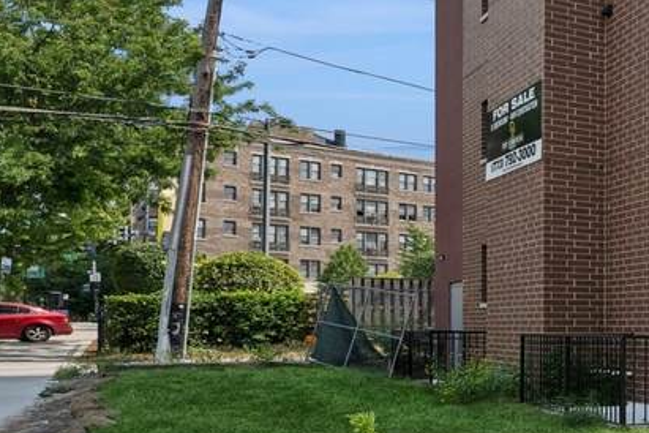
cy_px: -213
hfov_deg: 29.1
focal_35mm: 53
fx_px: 955
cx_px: 880
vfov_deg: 21.5
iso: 200
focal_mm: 17
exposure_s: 1/500
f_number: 8
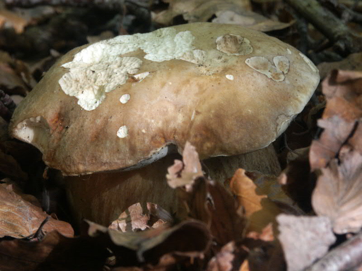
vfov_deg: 7.4
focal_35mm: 200
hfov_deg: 9.9
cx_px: 181
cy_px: 136
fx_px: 2092
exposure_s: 1/20
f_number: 8
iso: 200
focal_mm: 50.69
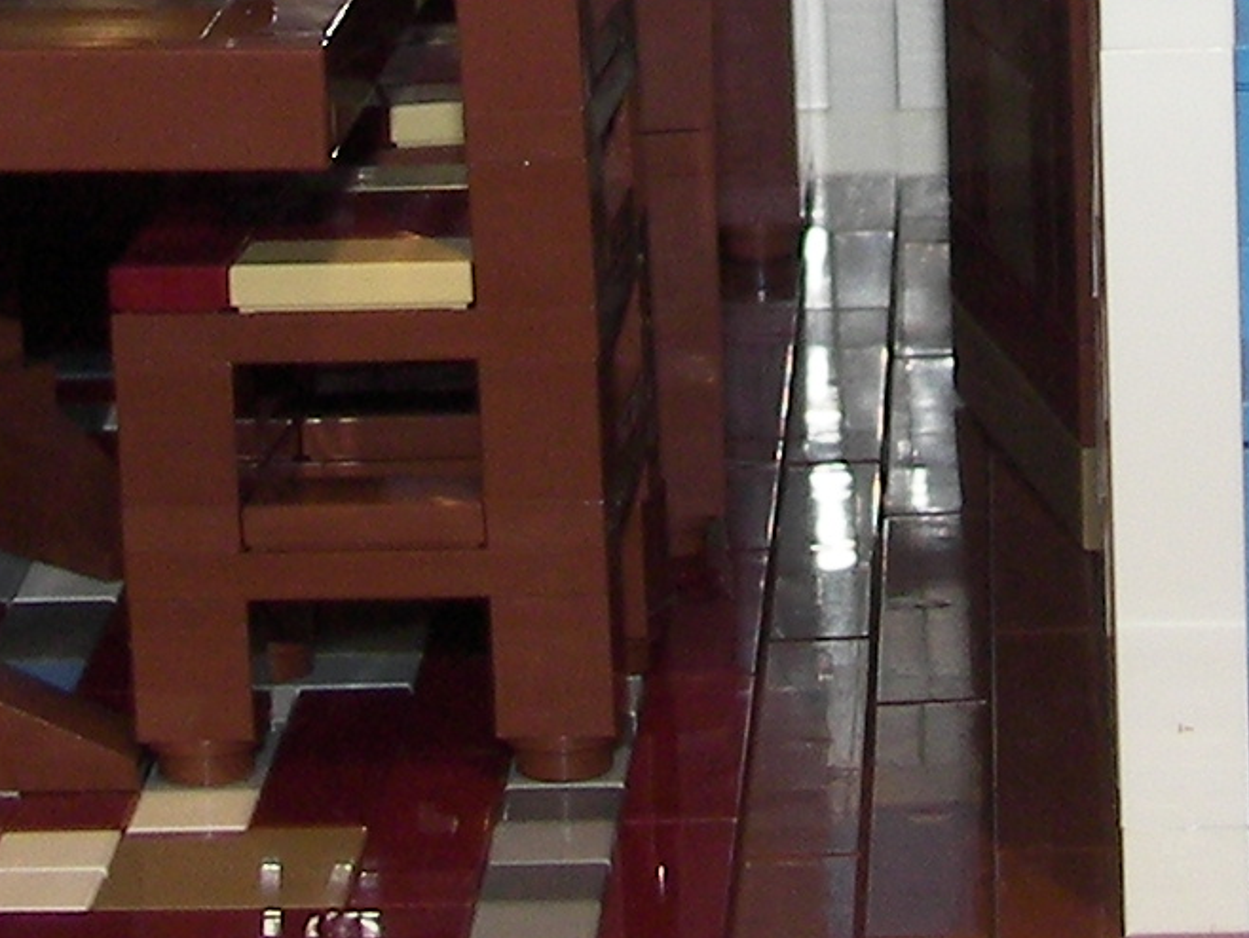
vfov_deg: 8.7
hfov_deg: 11.8
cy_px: -378
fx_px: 6064
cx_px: 759
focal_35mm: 168
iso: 64
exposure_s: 1/30
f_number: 2.8
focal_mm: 6
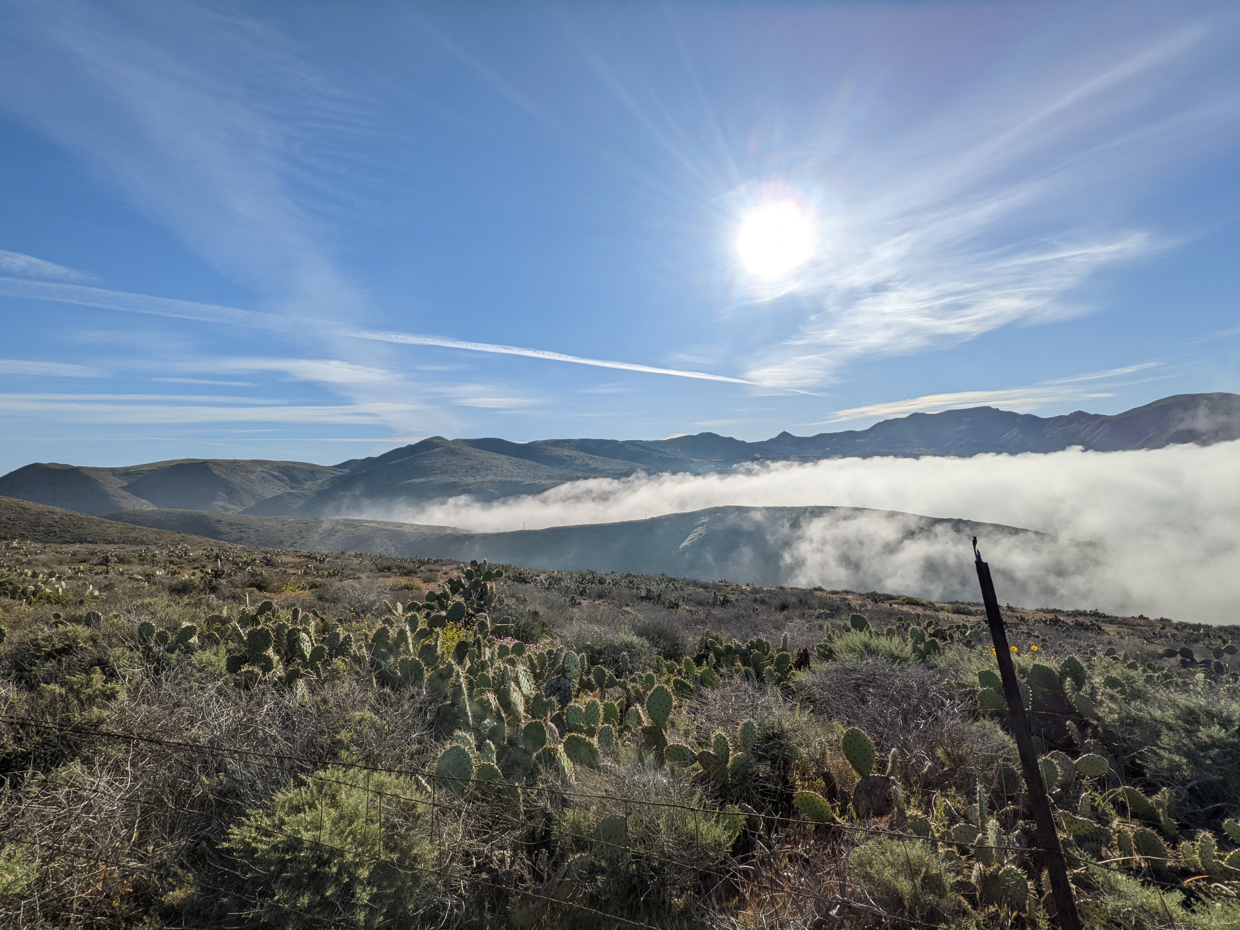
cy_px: 465
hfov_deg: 94.5
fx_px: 573
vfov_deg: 78.1
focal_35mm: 16
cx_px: 620
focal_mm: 2.22
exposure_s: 1/5917
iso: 34
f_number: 2.2
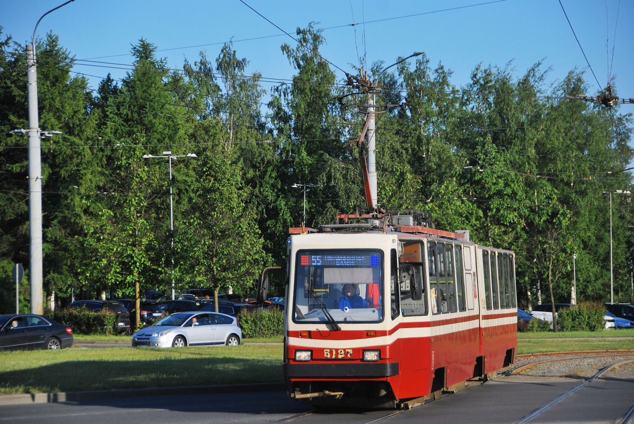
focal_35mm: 142
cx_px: 317
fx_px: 2512
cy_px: 212
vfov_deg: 9.7
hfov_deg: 14.4
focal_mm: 95
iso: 100
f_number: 5.3
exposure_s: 1/1000
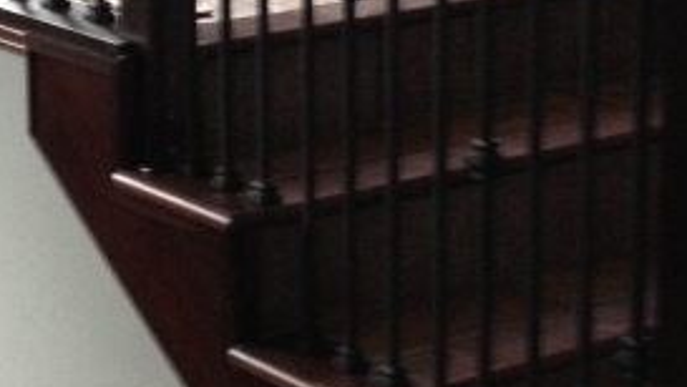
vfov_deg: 8.4
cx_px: 335
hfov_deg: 15.0
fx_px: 2607
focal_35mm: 143
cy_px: -25
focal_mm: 4.28
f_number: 2.4
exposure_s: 1/20
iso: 160
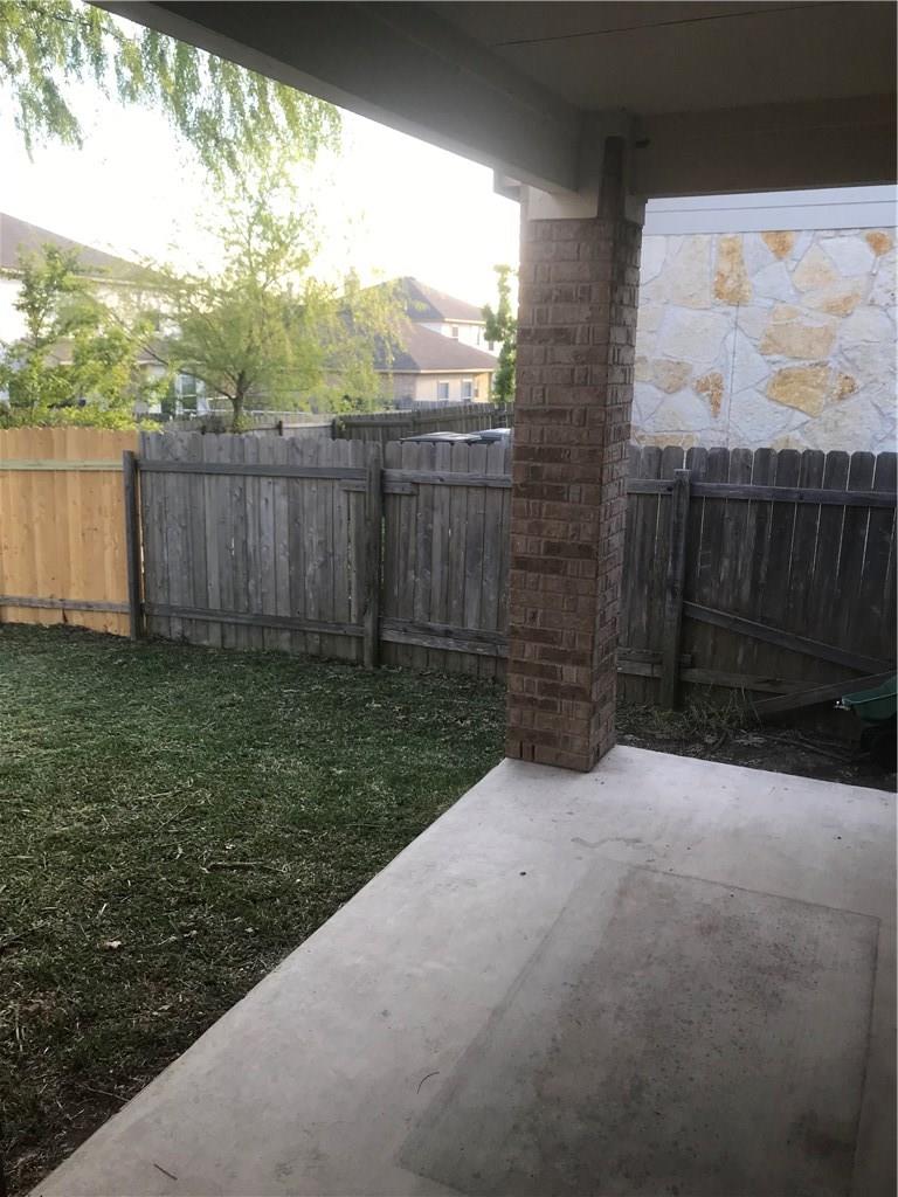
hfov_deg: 49.7
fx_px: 968
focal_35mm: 28
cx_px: 449
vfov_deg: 63.4
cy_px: 598
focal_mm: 3.99
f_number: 1.8
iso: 25
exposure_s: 1/120
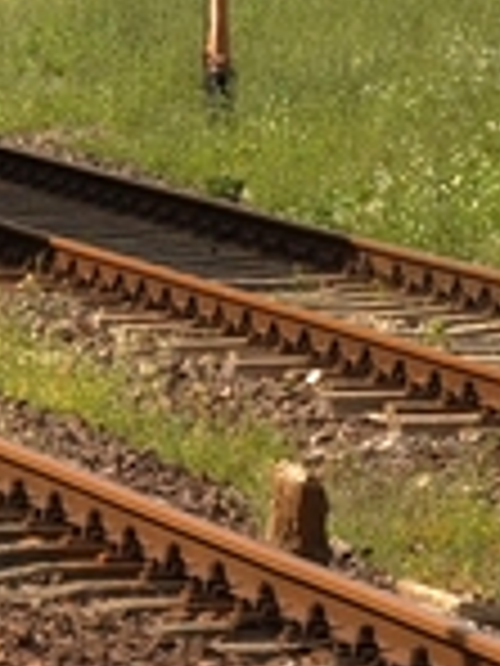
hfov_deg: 3.2
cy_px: -520
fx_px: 8634
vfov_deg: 4.4
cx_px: -1577
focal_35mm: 448
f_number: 11
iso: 200
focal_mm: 45
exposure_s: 1/500
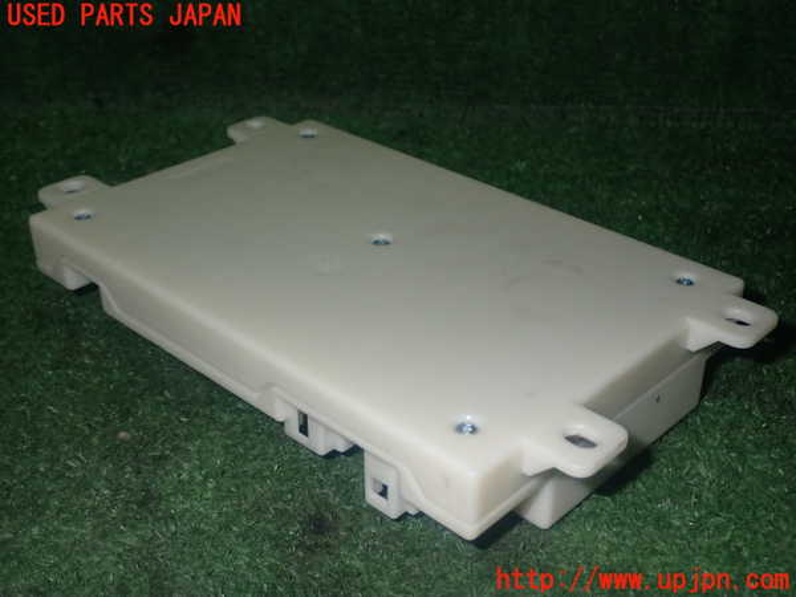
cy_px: 298
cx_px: 398
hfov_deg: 40.4
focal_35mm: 47
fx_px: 1081
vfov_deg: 30.9
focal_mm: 8.4
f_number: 9
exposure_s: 1/50
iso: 400
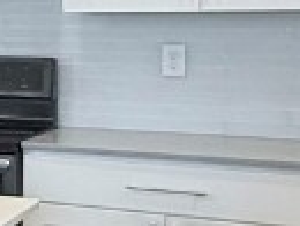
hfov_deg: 14.2
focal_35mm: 110
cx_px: -342
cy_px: 55
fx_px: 955
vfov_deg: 13.5
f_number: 2.2
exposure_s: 1/120
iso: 250
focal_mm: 2.22
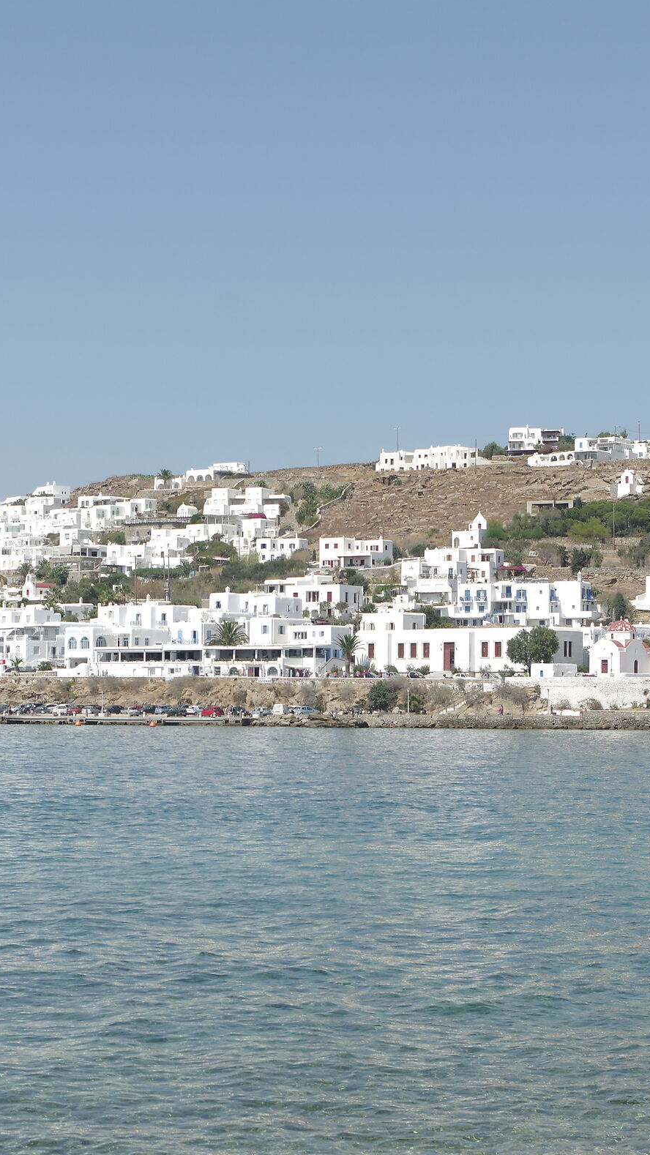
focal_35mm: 78
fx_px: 2389
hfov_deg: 15.5
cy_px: 574
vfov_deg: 27.2
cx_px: 325
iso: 100
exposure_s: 1/320
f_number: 8
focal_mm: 32.5
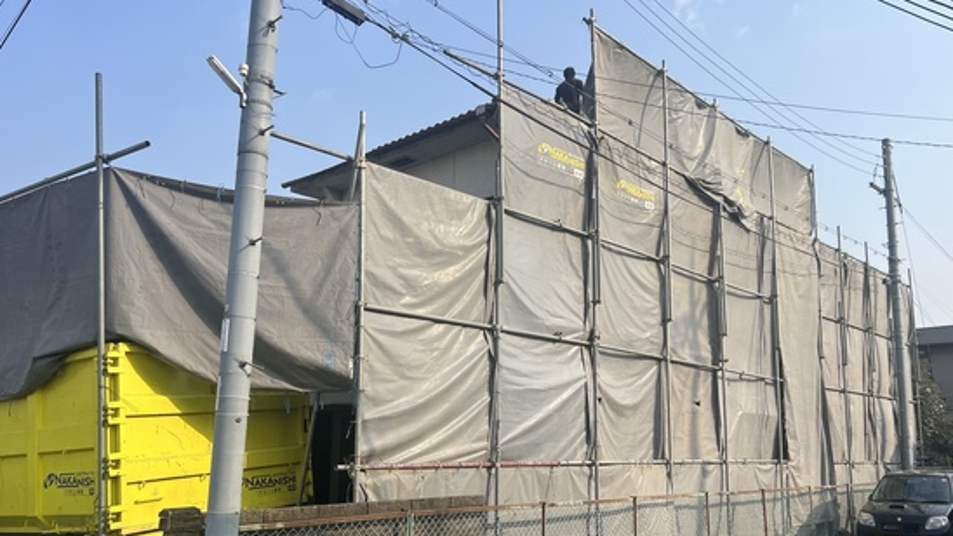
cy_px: 315
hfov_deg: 62.6
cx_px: 503
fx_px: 783
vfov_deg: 37.6
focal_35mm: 31
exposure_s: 1/3704
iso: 50
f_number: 1.5
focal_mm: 5.7
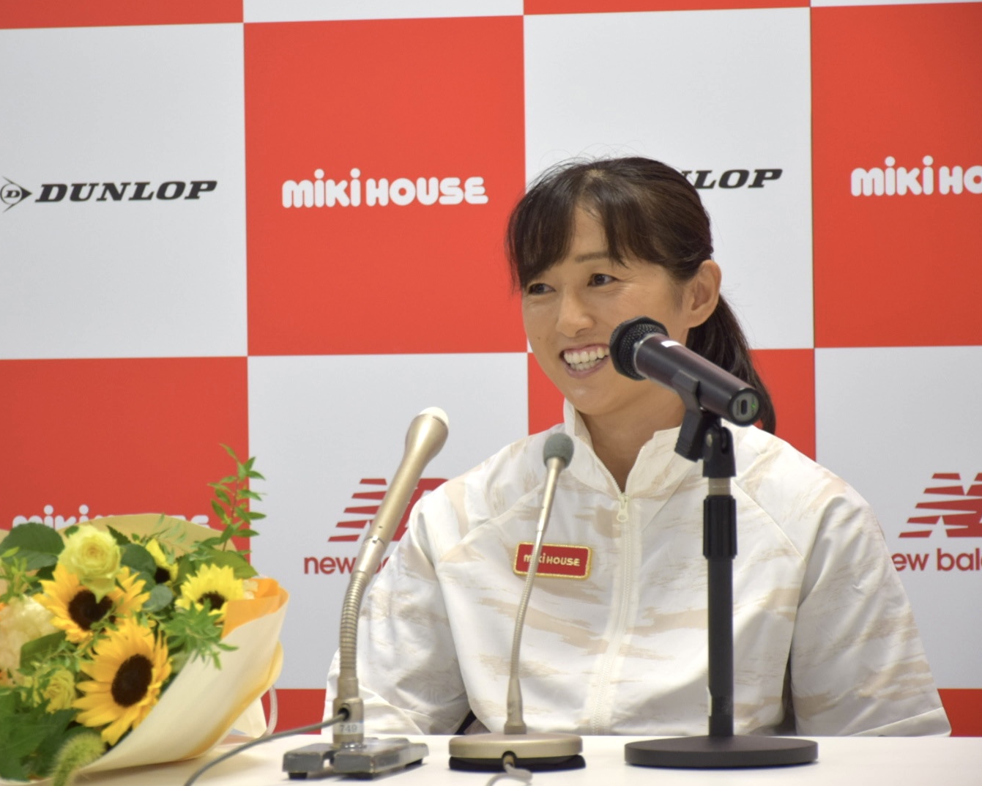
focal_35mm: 179
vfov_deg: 8.7
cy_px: 392
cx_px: 412
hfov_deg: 10.8
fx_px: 5190
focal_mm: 105
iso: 500
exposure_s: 1/60
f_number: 5.6
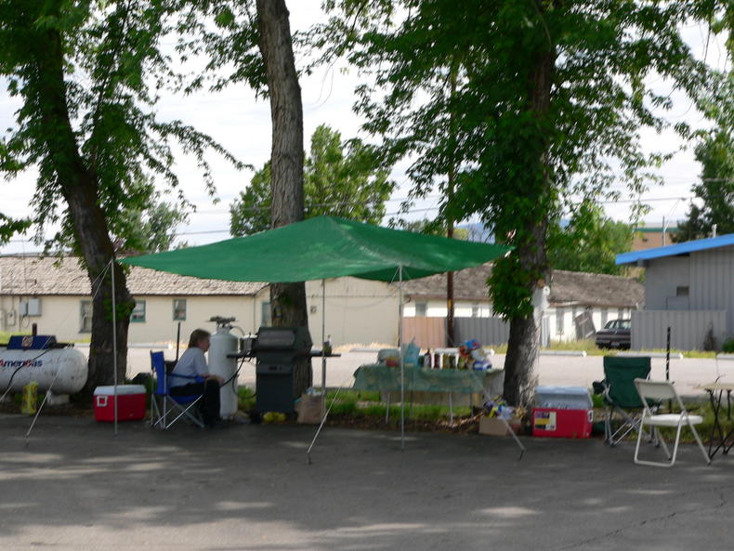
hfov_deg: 26.0
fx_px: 1591
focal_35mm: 75
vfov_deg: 19.6
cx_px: 367
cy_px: 276
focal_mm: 12.4
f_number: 4
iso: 80
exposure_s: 1/400
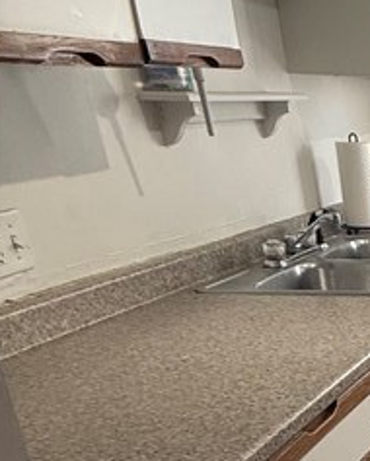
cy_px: 401
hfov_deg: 18.0
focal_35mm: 59
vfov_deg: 30.7
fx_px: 807
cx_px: 736
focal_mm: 2.22
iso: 125
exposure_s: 1/120
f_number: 2.2
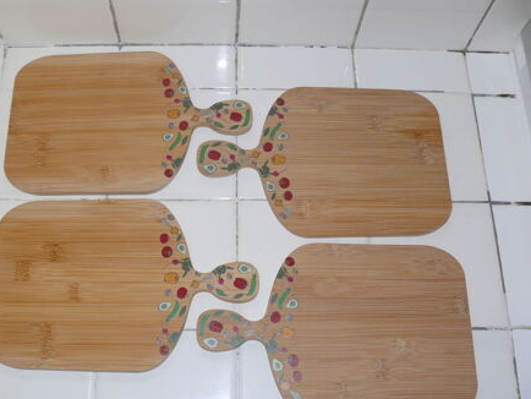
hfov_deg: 44.7
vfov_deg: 34.4
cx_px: 239
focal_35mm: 42
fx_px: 645
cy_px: 219
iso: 100
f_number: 2.8
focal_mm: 7.9
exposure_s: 1/30
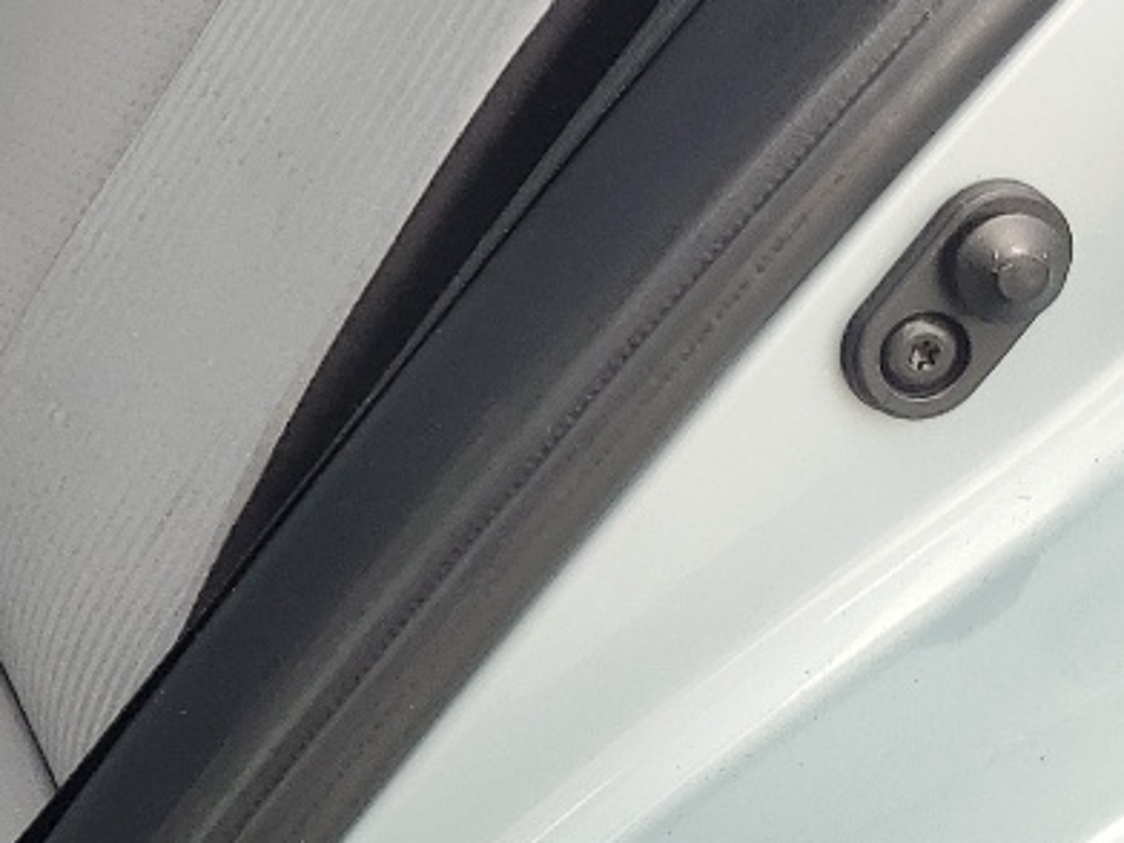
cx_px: -614
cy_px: 195
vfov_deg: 13.9
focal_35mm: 106
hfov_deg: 16.7
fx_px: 3442
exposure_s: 1/303
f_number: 1.5
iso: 50
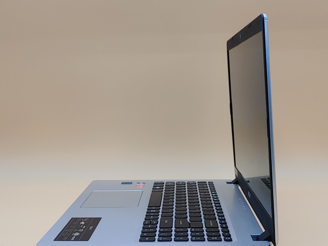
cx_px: 175
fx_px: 493
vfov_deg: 28.0
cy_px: 138
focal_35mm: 52
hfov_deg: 36.8
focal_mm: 4.36
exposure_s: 1/104
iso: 50
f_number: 1.8
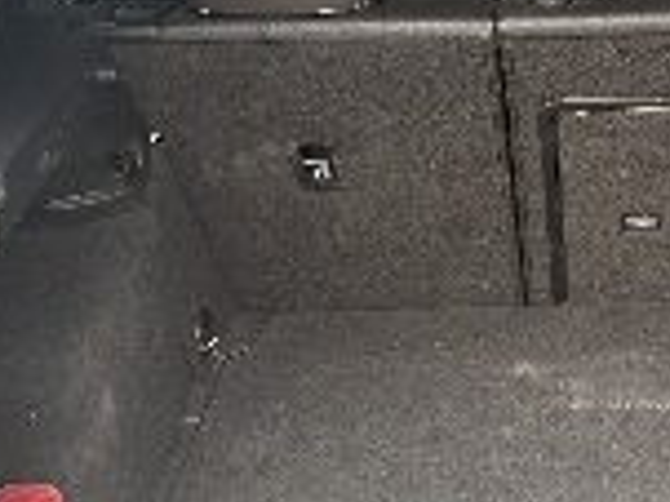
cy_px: 347
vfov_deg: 22.1
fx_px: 1276
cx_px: 612
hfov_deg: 28.2
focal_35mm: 66
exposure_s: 1/60
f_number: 1.78
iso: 250
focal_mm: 6.76
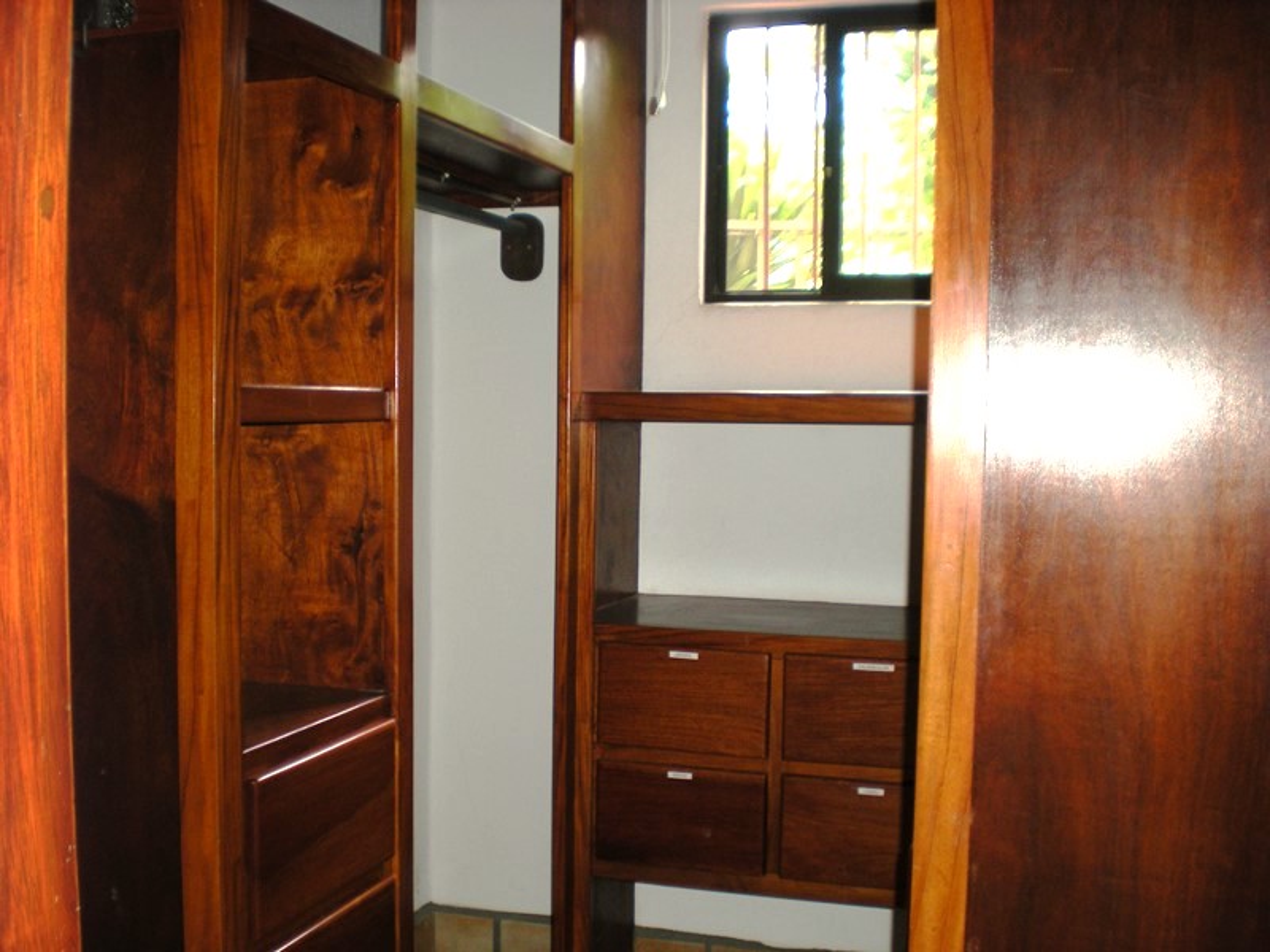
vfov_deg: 37.7
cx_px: 635
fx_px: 1394
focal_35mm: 38
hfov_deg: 49.0
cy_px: 476
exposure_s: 1/60
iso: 117
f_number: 3.1
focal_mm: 6.3
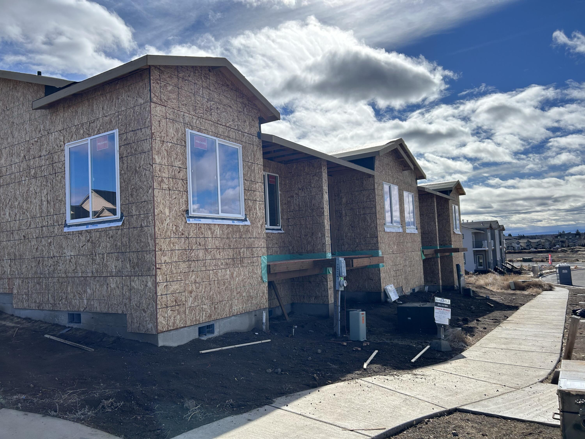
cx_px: 292
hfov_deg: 67.3
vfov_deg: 53.1
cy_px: 220
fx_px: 439
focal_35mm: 26
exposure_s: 1/6211
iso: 50
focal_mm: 5.7
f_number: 1.5
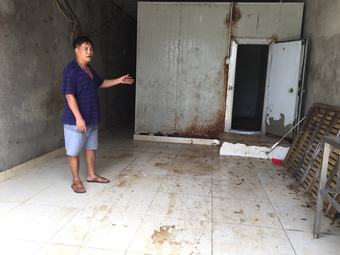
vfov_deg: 48.2
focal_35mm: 29
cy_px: 128
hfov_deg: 61.7
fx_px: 285
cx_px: 170
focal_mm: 4.15
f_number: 2.2
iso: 32
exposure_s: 1/100
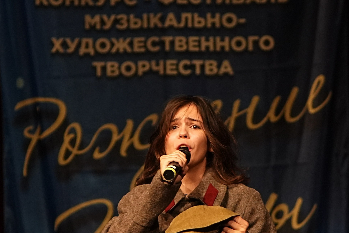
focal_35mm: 637
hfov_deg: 3.2
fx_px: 6175
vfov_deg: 2.2
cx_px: 186
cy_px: 227
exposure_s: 1/400
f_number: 3.2
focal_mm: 200
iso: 2000
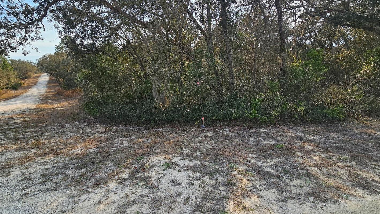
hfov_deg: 99.4
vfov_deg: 67.0
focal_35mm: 16
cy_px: 99
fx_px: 161
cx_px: 188
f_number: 2.2
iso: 50
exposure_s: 1/868
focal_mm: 2.2
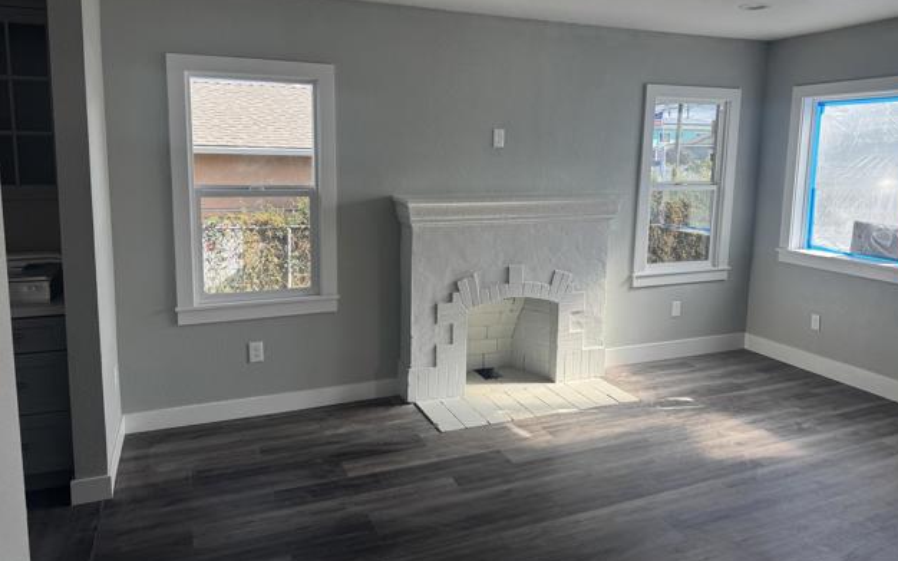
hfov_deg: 70.4
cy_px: 235
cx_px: 458
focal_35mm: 26
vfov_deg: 47.4
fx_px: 636
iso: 80
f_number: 1.78
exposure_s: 1/474
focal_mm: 6.76
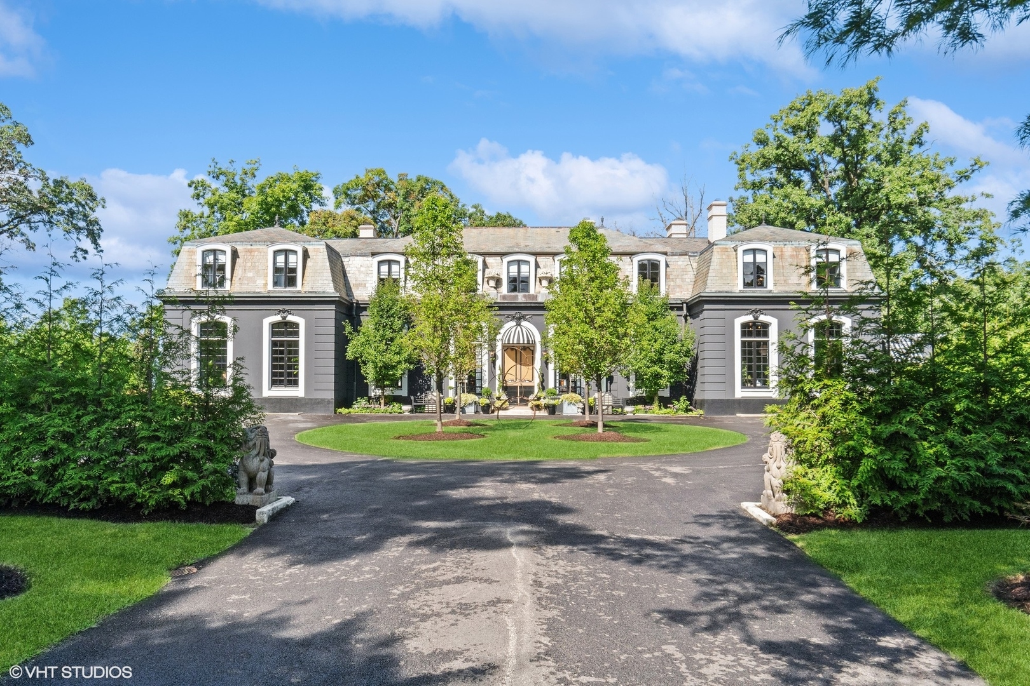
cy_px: 343
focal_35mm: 26
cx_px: 515
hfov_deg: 70.4
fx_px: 730
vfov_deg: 50.4
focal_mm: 17
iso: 200
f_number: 9
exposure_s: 1/640
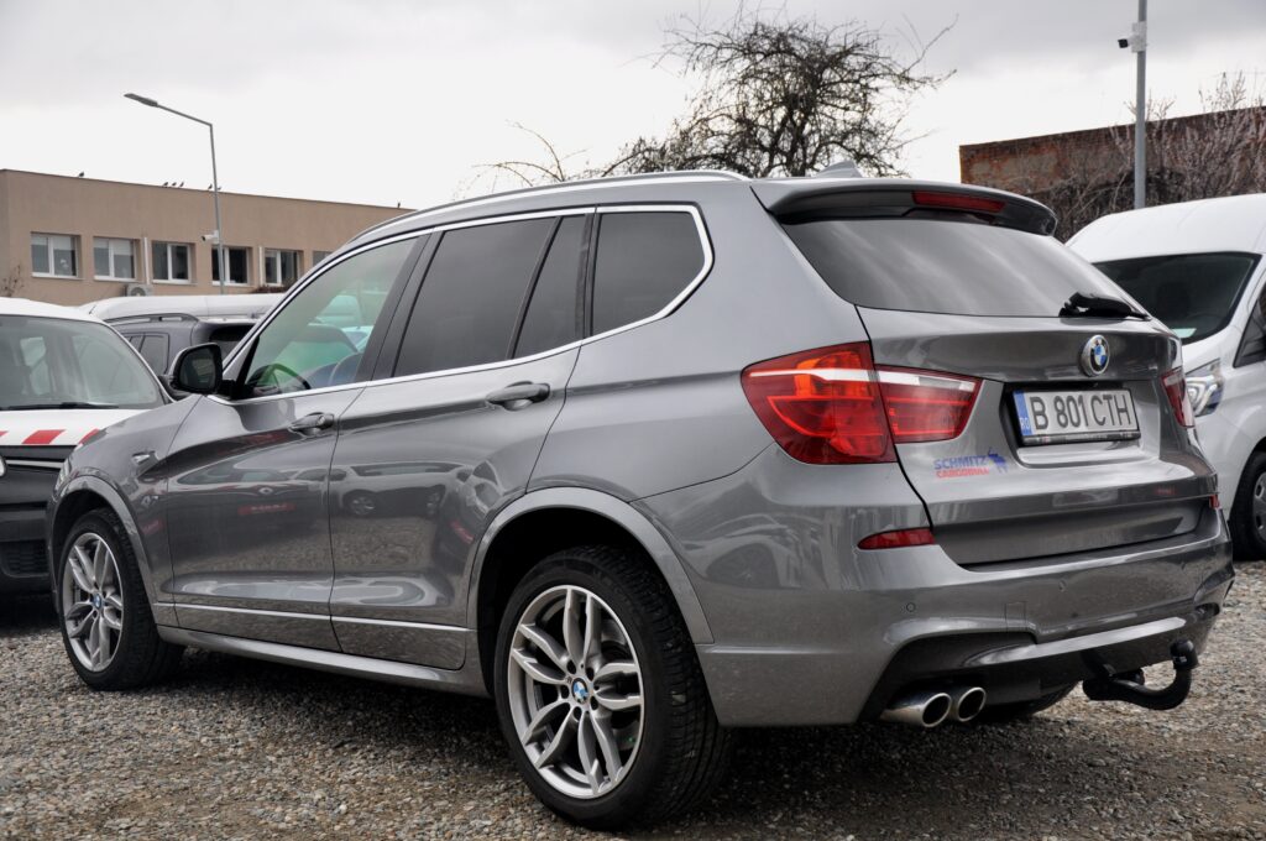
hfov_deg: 43.7
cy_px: 420
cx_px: 633
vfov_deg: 29.8
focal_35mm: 45
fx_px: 1580
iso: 500
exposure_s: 1/125
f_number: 5.6
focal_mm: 30
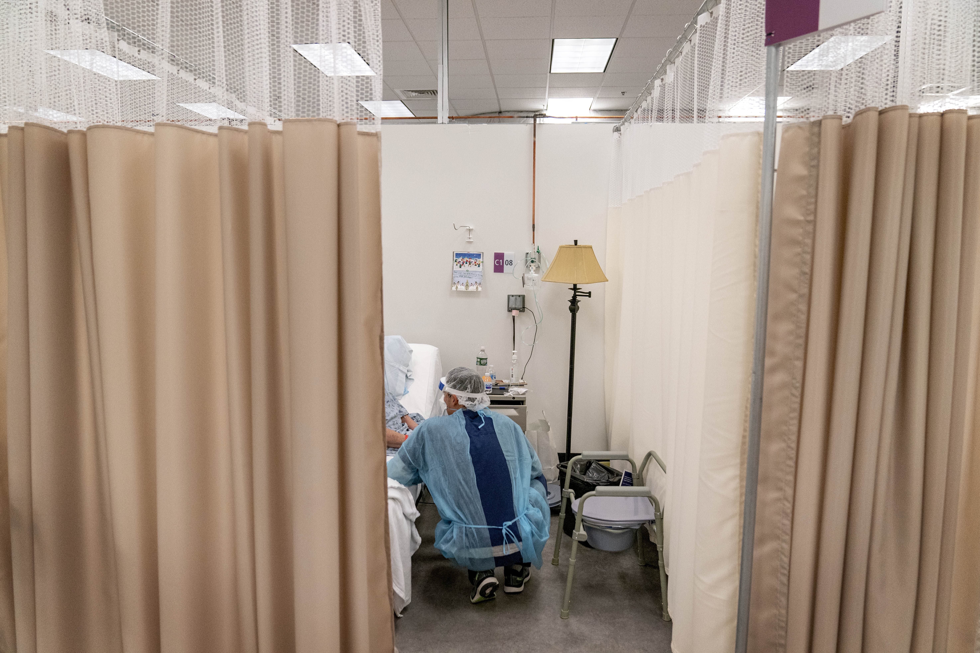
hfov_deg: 73.7
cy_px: 326
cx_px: 490
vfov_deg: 53.1
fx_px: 653
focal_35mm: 24
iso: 2500
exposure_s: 1/640
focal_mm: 24
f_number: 2.8
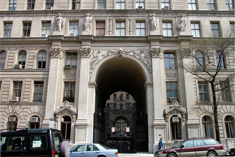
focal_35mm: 30
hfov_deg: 62.0
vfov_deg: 43.6
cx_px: 118
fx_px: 196
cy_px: 78
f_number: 7.1
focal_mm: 20
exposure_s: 1/200
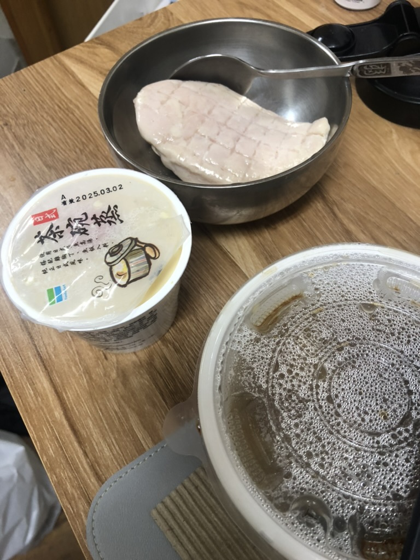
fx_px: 453
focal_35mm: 28
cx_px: 210
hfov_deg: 49.7
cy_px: 280
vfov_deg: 63.4
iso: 40
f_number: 1.8
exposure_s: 1/15
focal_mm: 3.99
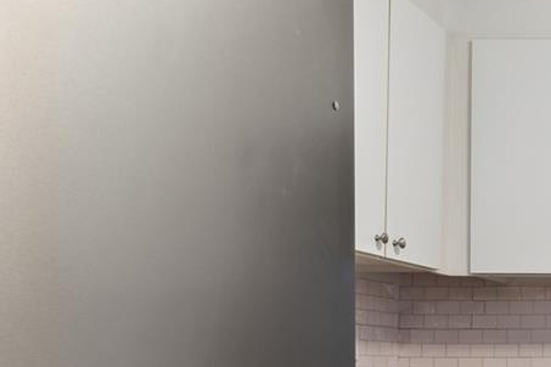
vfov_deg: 21.2
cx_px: 895
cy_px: 425
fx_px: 918
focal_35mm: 60
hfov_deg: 23.7
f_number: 9
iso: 160
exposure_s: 1/4
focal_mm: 17
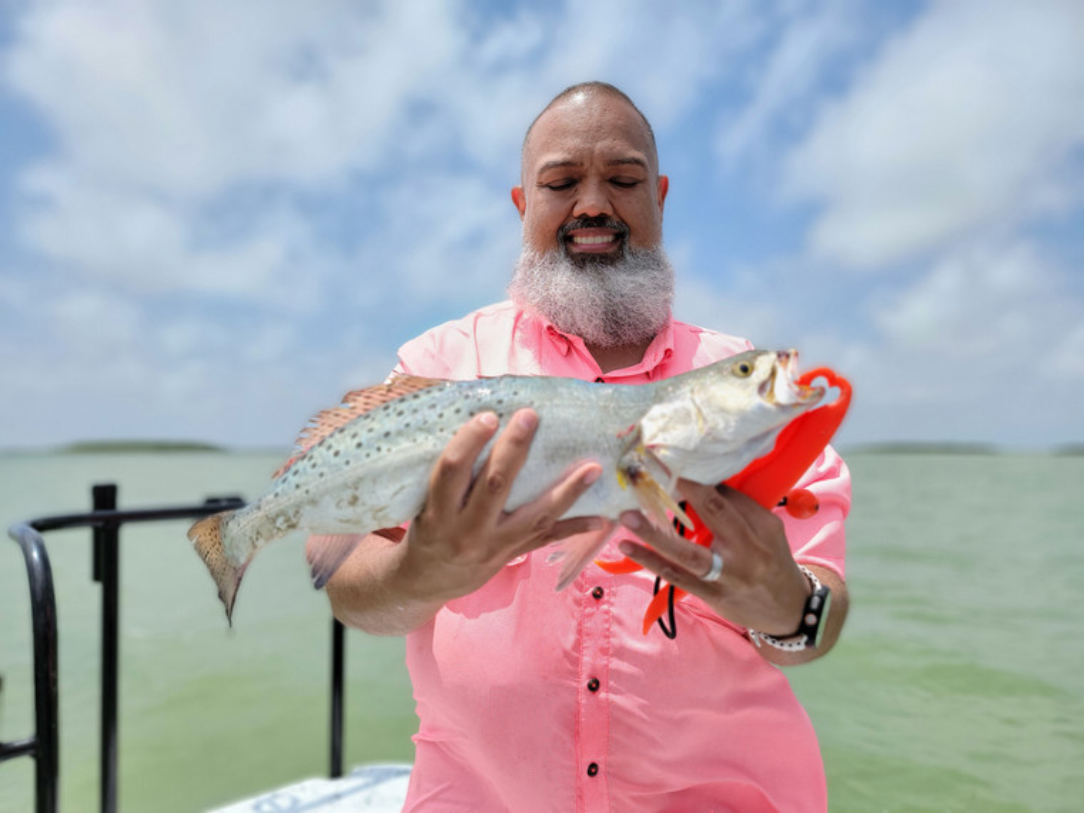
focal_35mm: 24
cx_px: 542
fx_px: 752
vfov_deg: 56.8
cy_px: 406
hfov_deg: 71.6
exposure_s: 1/1126
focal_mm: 6.7
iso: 16
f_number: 1.8
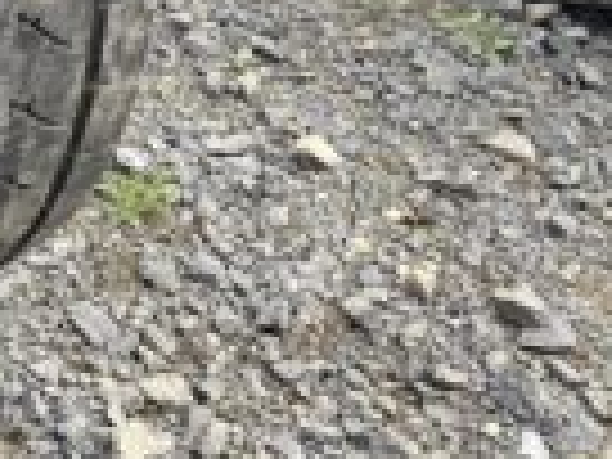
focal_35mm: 82
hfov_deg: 21.5
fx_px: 1450
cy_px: -200
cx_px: -189
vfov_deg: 16.6
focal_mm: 4.25
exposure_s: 1/344
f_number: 1.8
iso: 32
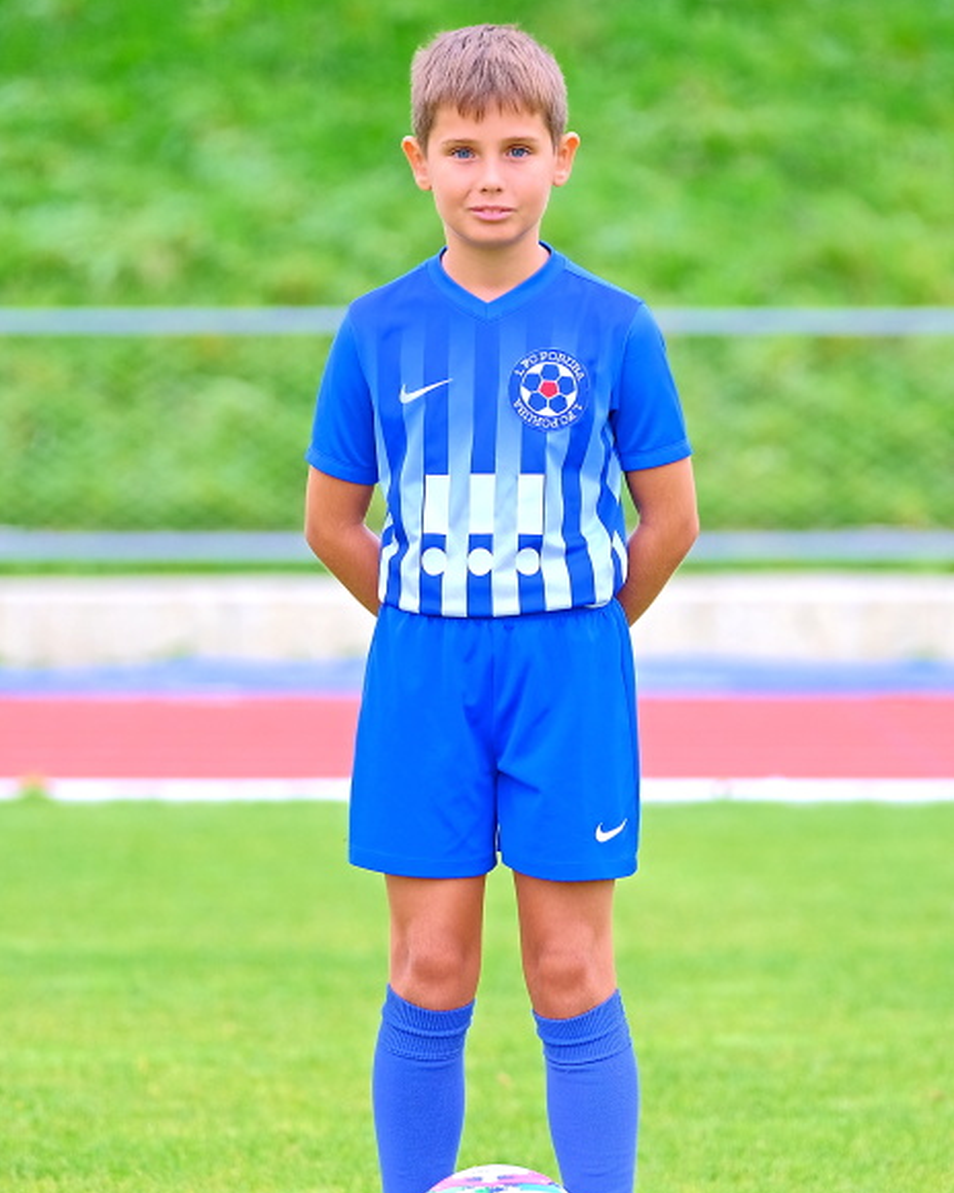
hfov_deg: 7.3
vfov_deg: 9.2
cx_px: 476
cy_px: 692
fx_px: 7447
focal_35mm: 211
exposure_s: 1/250
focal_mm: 124.3
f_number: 2.8
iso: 320
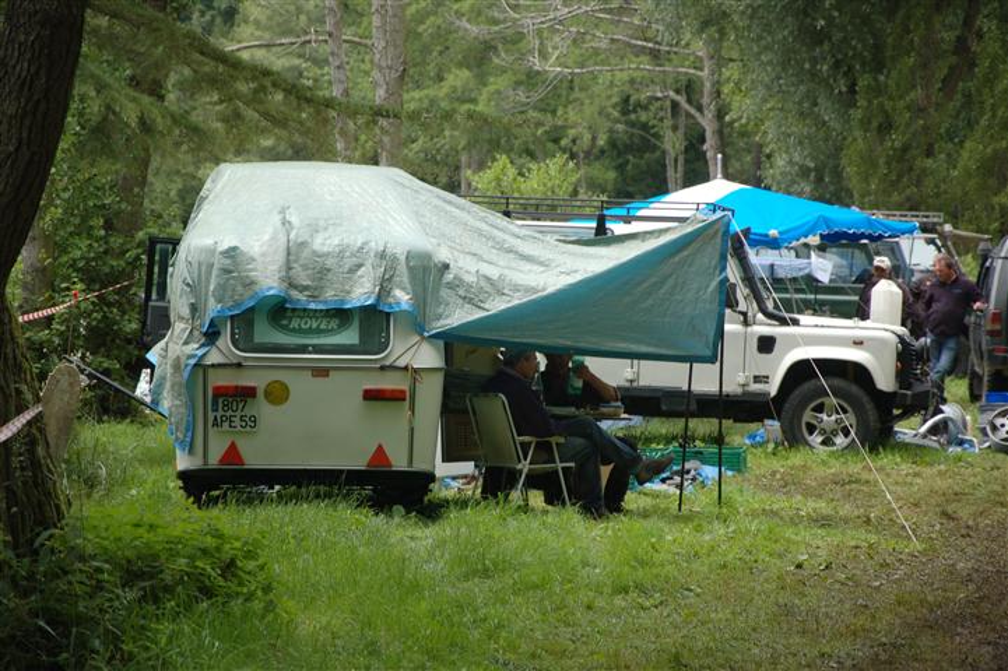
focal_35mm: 158
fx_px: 4408
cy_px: 336
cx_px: 504
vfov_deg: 8.7
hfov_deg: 13.0
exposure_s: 1/500
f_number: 5.6
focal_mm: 105
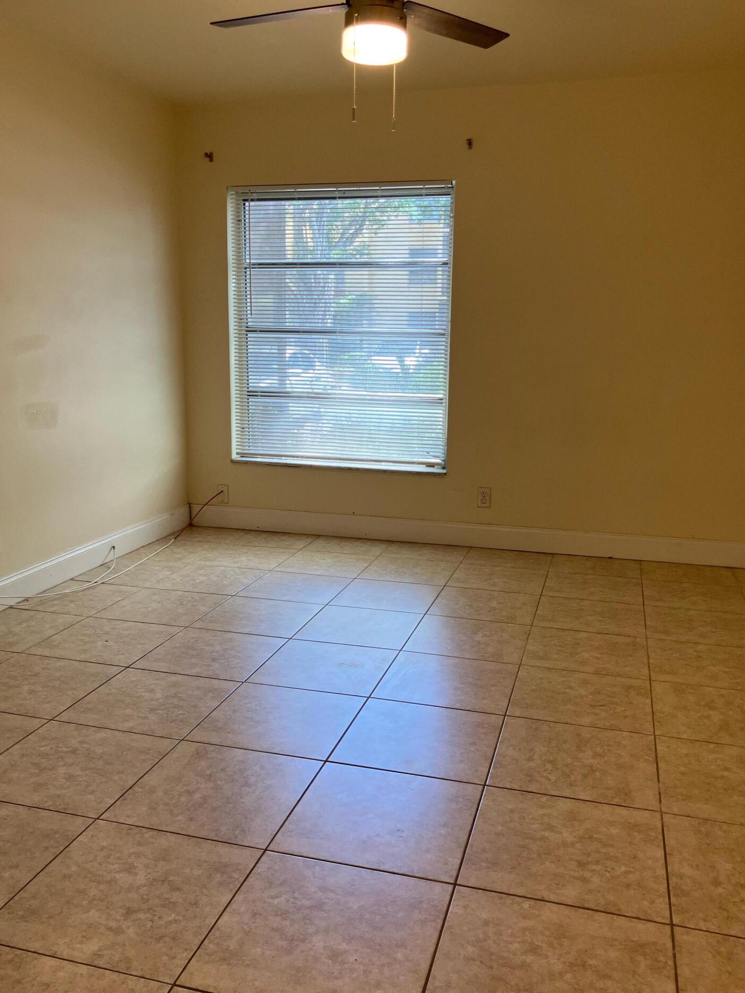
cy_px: 502
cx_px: 347
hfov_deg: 46.8
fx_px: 861
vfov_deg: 60.0
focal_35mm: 30
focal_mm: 3.99
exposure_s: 1/60
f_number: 1.8
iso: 50
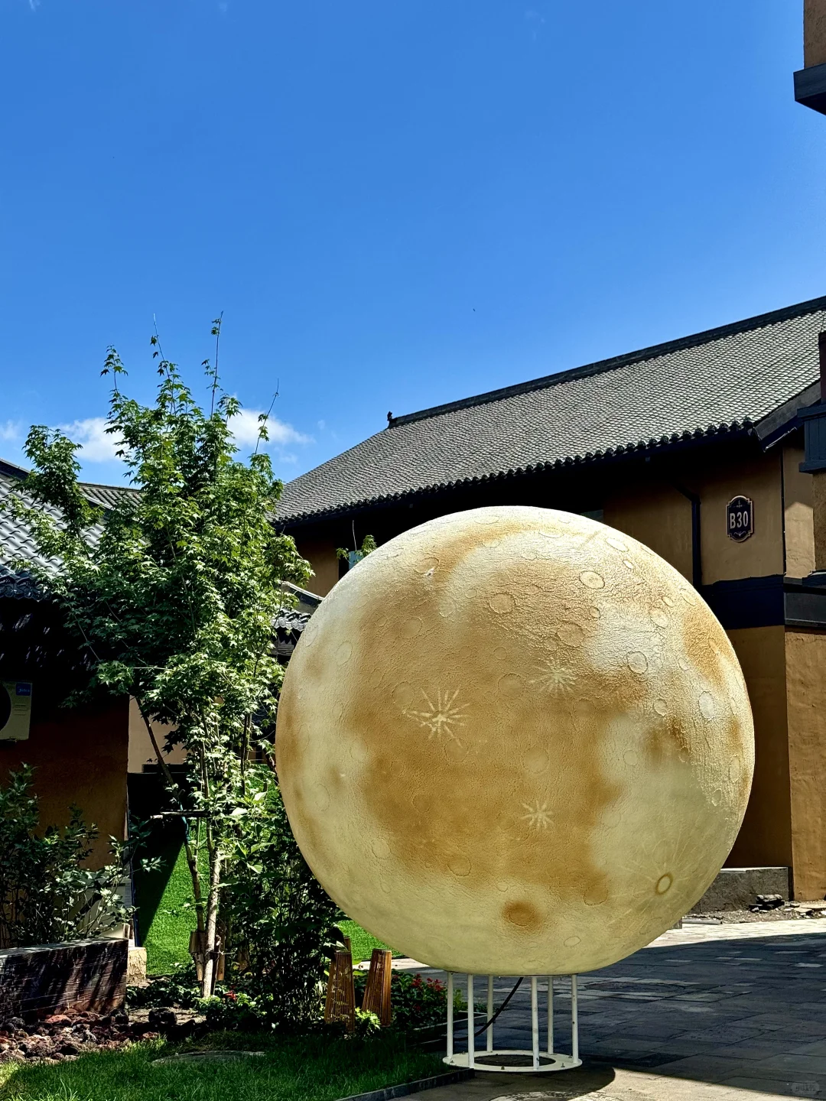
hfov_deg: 30.3
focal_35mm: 48
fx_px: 1527
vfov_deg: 39.7
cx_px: 413
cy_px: 550
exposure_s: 1/5376
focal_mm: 6.86
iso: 64
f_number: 1.78
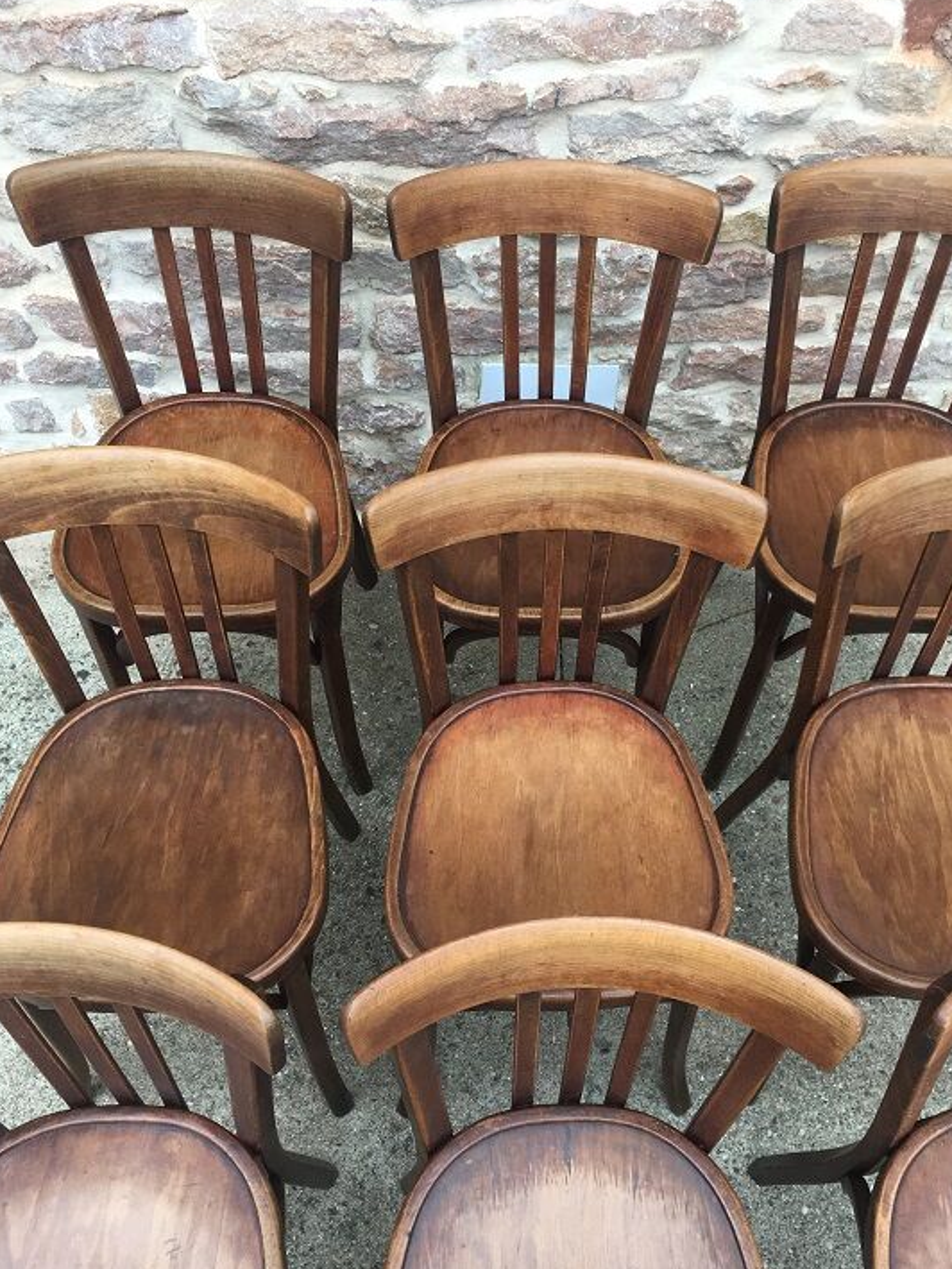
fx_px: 1210
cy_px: 695
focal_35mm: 33
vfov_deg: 55.3
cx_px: 523
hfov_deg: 42.9
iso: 40
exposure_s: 1/100
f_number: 2.2
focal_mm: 4.15
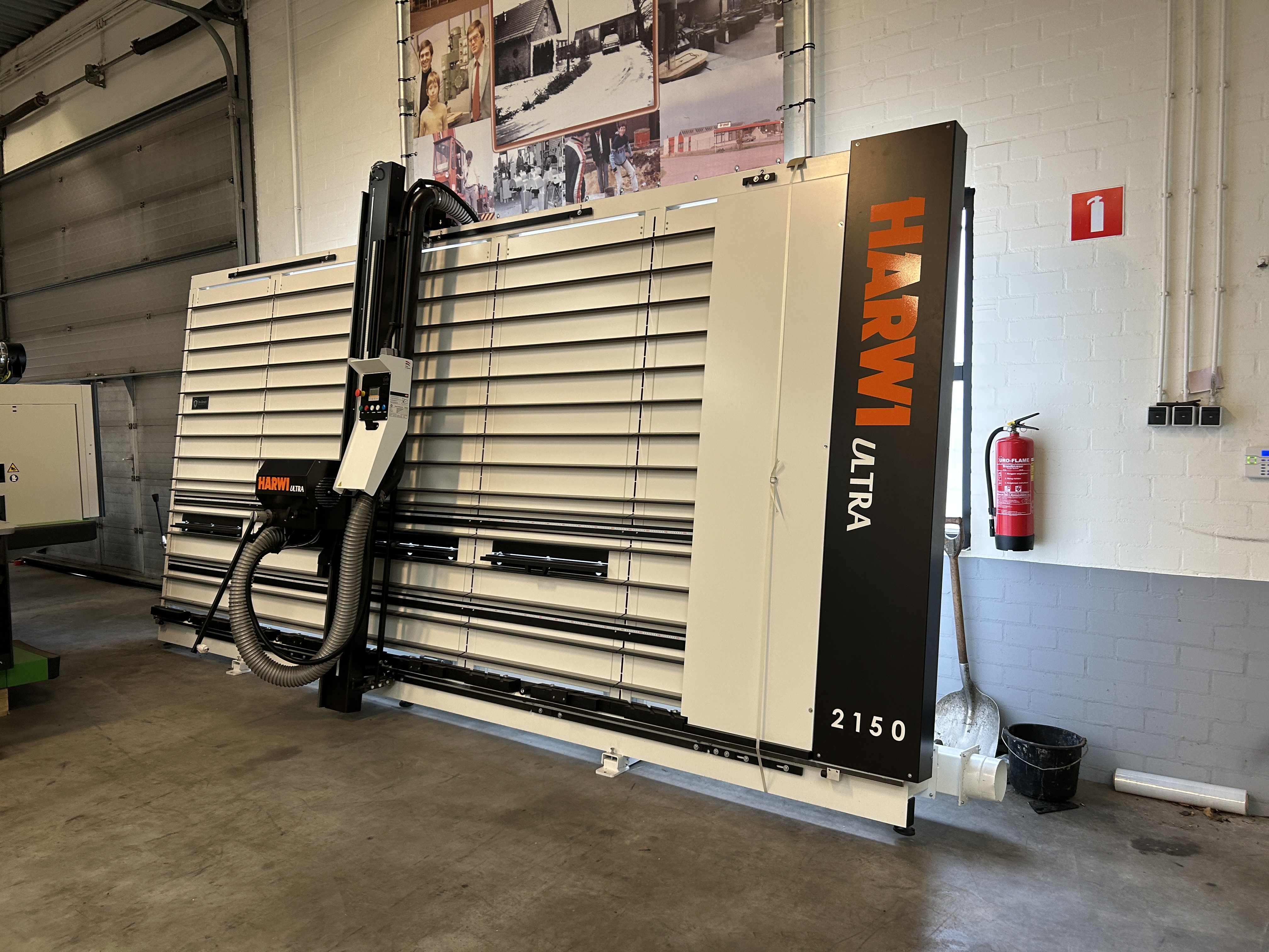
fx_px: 953
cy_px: 476
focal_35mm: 26
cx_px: 634
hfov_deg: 67.3
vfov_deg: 53.1
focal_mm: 5.7
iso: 100
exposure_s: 1/50
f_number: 1.5
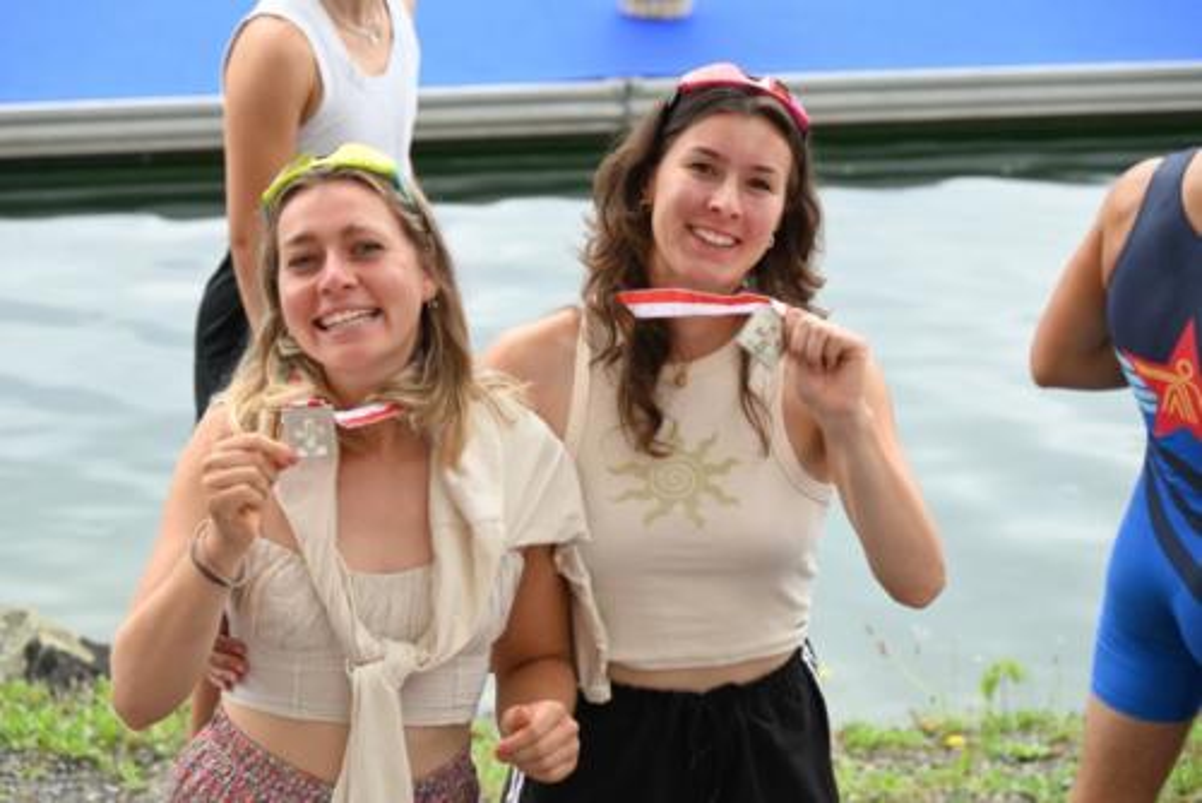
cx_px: 601
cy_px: 402
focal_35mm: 110
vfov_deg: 12.5
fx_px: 3675
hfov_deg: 18.6
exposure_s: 1/125
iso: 500
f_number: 6.3
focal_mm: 110
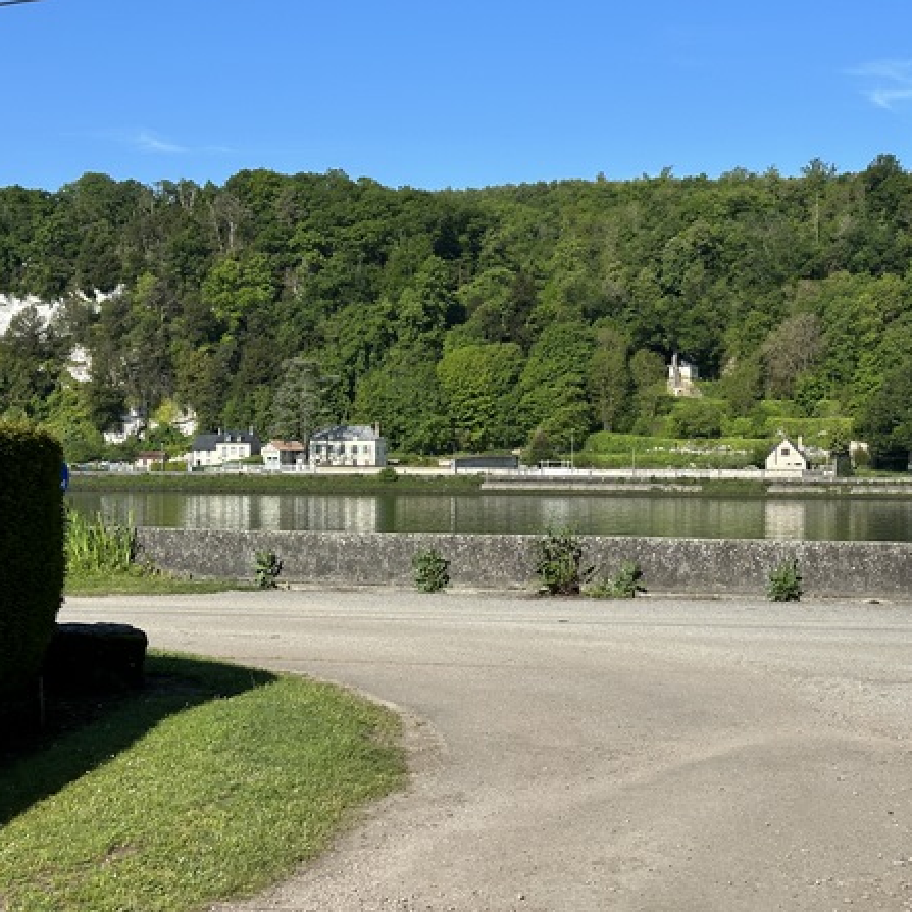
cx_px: 606
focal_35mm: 57
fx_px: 1699
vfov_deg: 30.0
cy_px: 457
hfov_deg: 29.8
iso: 64
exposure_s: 1/3472
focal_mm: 6.86
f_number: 1.78
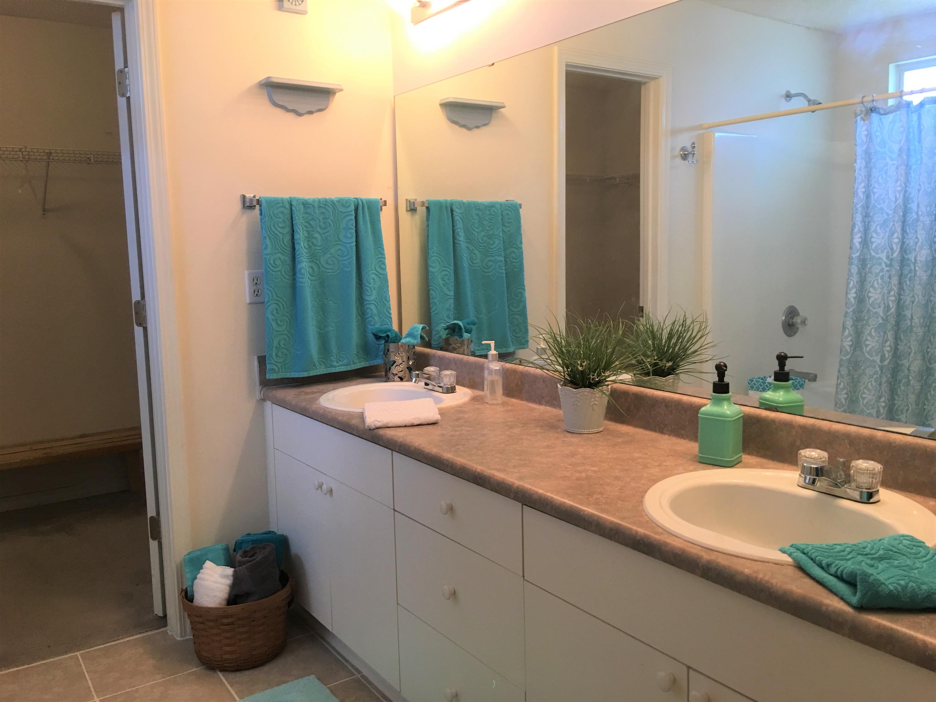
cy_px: 351
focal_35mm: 29
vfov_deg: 48.2
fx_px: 784
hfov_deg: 61.7
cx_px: 468
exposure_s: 1/15
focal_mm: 4.15
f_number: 2.2
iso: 40
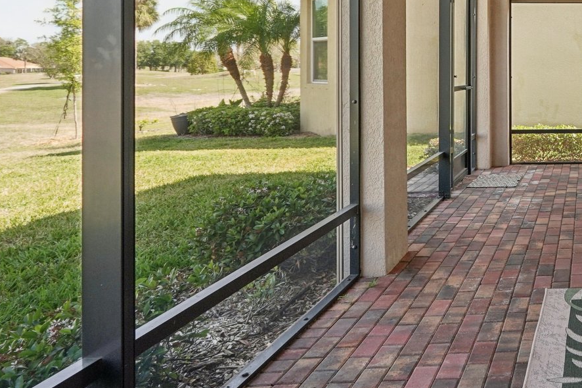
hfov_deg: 42.3
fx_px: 598
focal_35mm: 37
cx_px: 621
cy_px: 65
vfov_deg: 34.6
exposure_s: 1/80
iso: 400
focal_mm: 16
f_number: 8
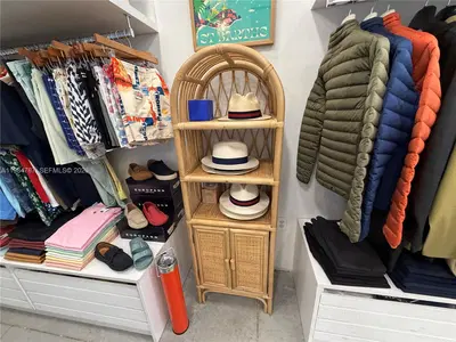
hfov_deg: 102.1
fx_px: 184
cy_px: 171
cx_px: 228
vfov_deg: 85.7
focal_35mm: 14
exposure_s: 1/109
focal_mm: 2.22
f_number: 2.2
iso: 320
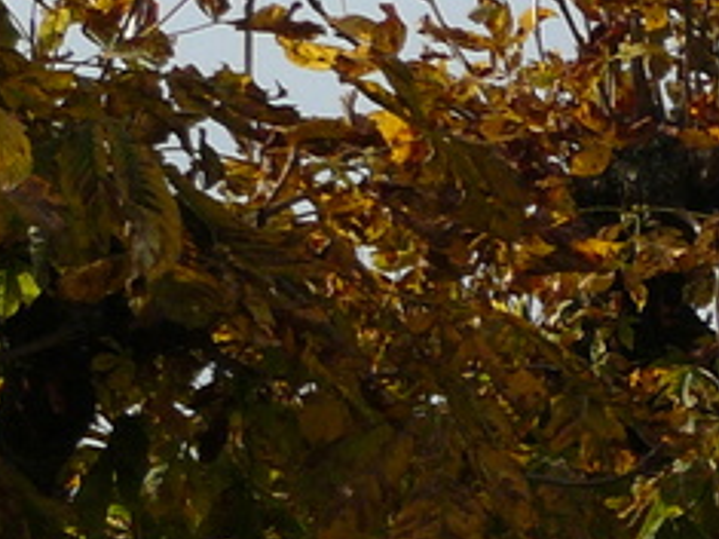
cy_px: 965
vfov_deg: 7.4
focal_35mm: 196
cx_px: 1824
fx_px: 4069
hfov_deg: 9.0
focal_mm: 6
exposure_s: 1/400
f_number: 5.6
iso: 100
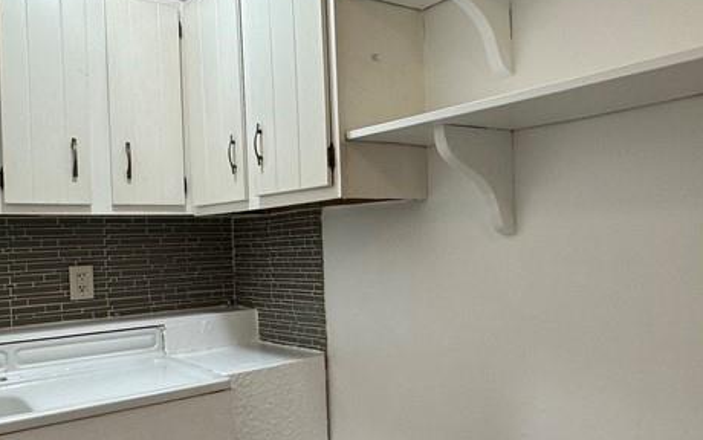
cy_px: 248
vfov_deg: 38.3
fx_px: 633
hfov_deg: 57.8
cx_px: 411
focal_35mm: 33
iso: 125
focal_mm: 2.22
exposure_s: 1/120
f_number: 2.2
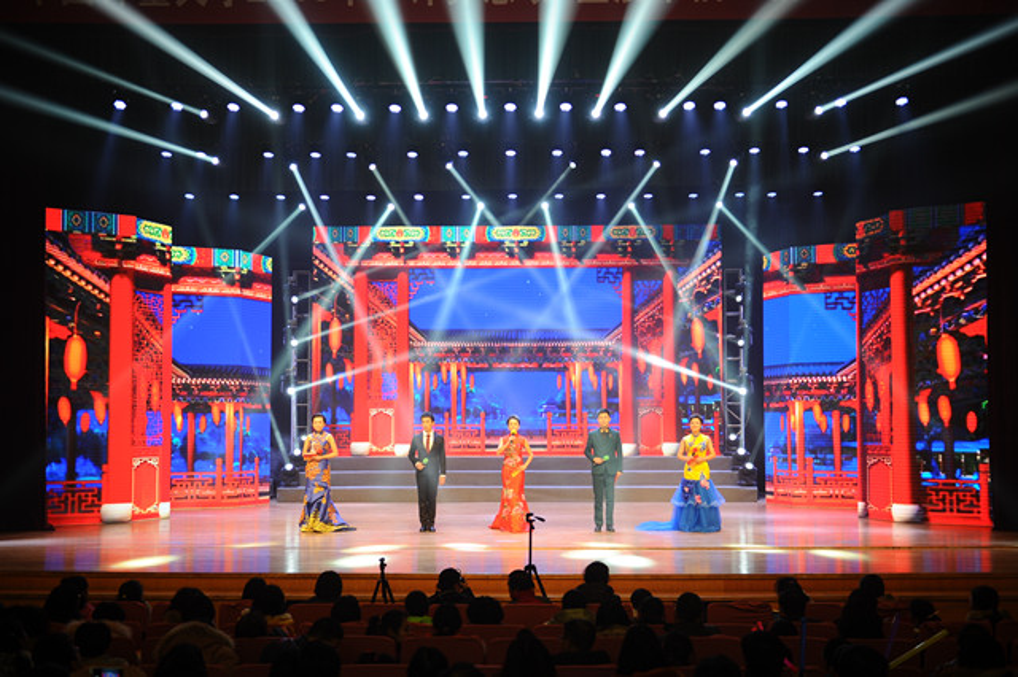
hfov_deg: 50.7
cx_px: 509
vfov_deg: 35.0
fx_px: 1074
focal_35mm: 38
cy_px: 338
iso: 500
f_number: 2.8
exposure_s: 1/200
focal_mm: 38
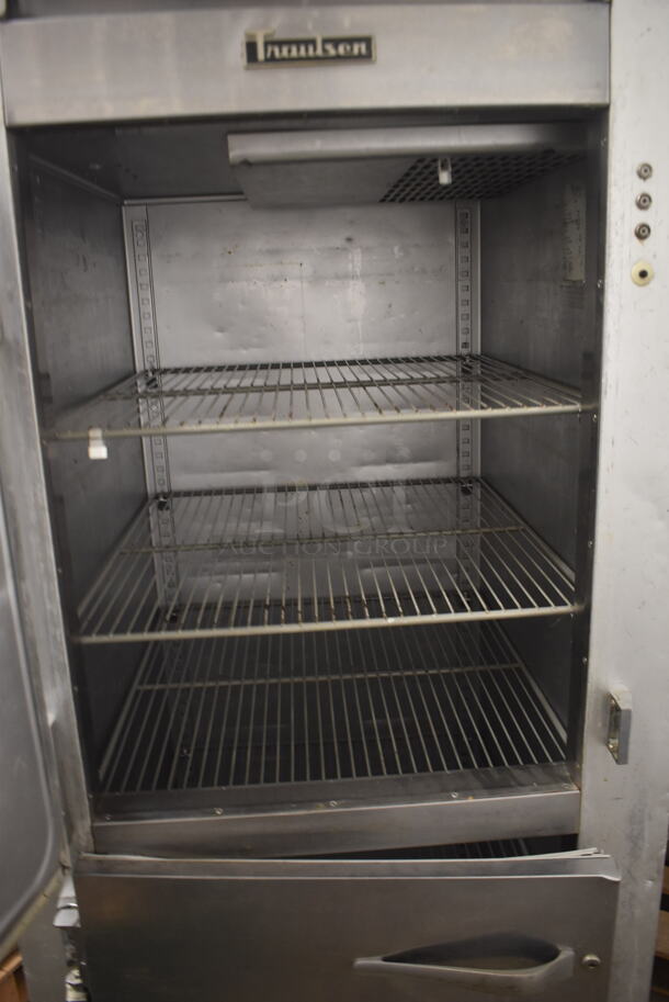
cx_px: 334
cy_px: 501
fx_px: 835
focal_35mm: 30
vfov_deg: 61.9
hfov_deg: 43.7
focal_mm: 20
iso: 1100
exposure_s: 1/30
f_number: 3.5
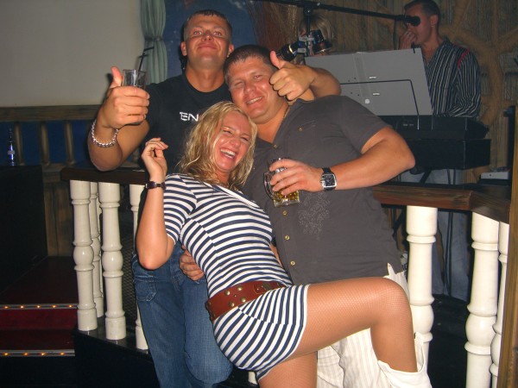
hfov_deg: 49.0
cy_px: 194
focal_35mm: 38
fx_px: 569
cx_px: 259
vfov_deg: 37.7
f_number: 2.8
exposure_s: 1/60
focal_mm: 7.9
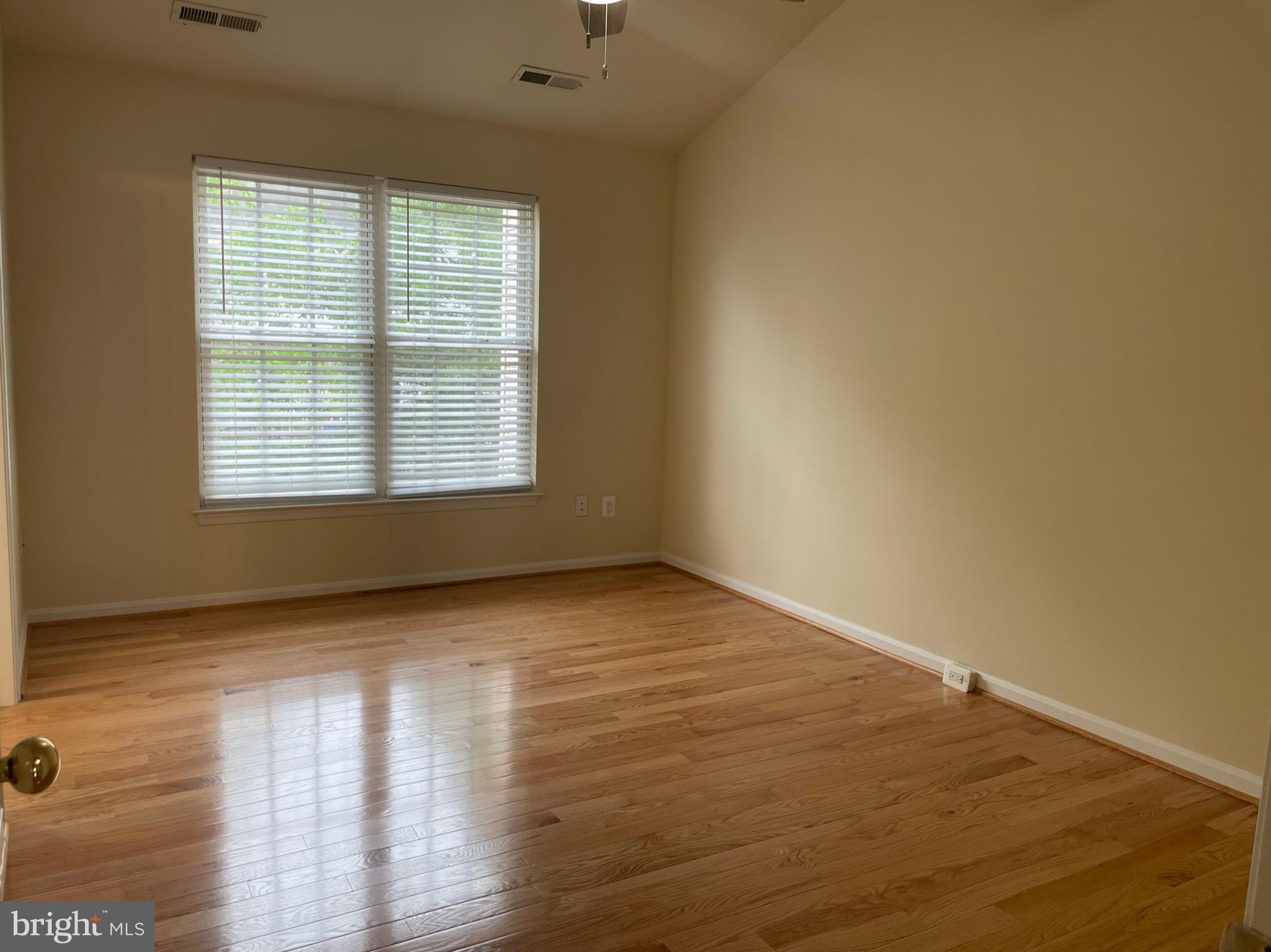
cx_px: 636
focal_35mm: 26
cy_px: 476
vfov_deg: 53.0
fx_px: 954
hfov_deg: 67.3
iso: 50
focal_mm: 4.2
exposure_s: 1/120
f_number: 1.6
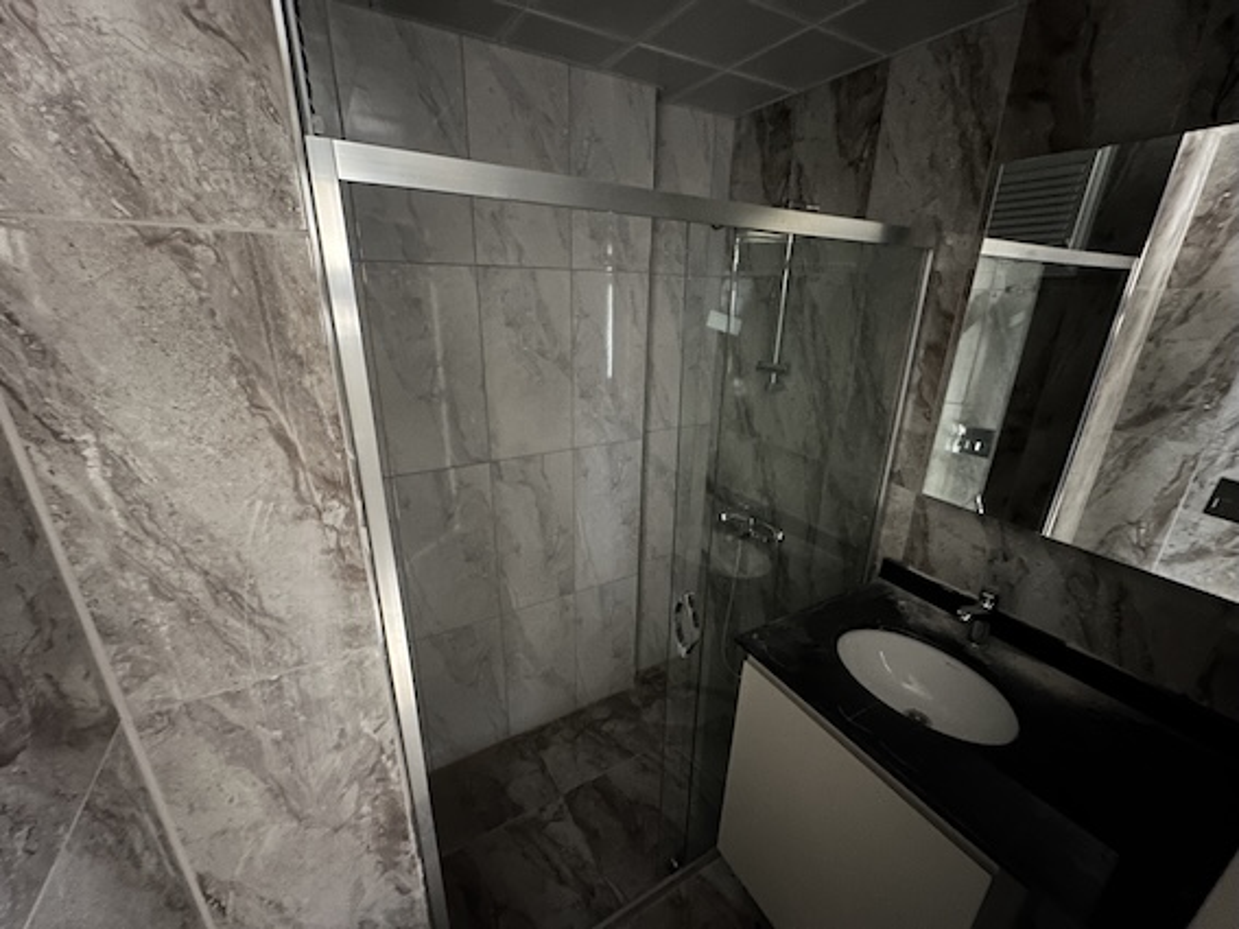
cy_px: 464
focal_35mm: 14
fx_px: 501
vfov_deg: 85.7
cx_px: 620
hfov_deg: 102.1
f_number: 2.2
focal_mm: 2.22
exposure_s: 1/8
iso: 1000
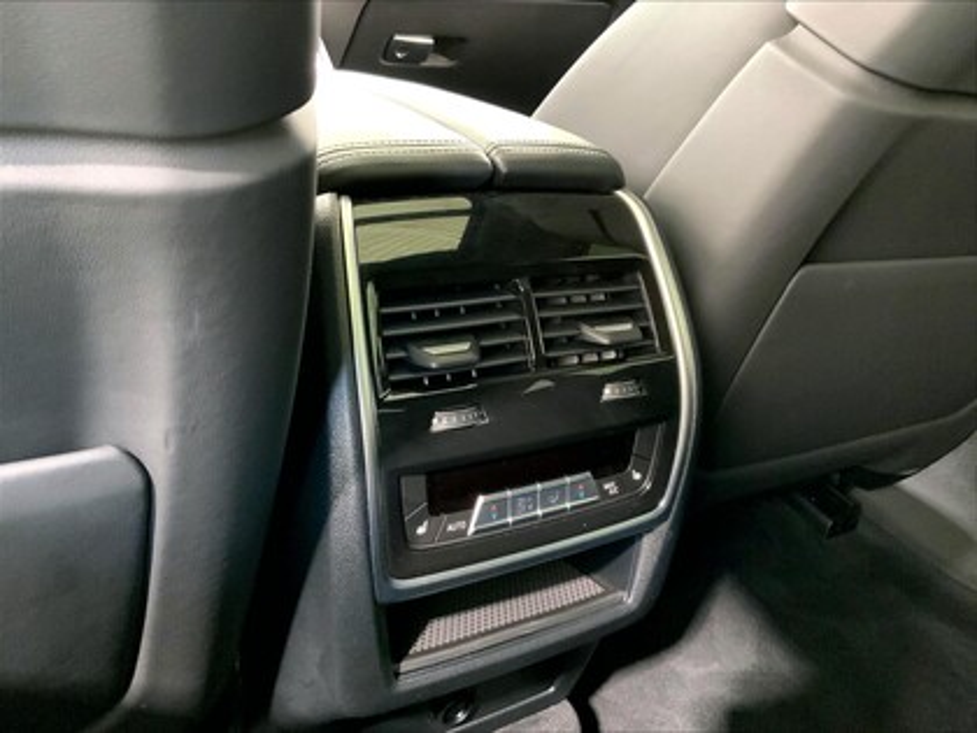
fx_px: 818
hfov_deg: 61.7
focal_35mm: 29
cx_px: 488
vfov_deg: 48.2
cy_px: 366
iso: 500
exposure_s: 1/30
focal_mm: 3
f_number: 1.8
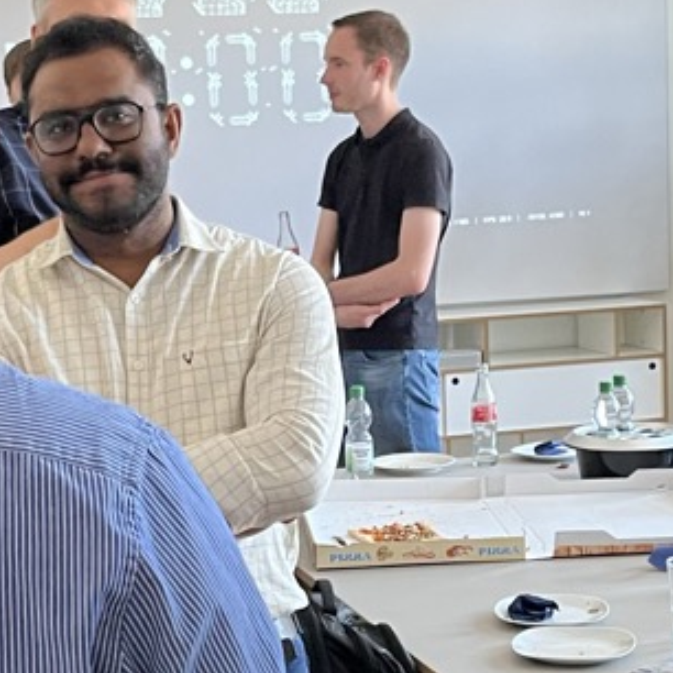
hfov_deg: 19.3
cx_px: 330
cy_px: 398
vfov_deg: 19.3
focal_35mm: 90
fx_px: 1980
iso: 320
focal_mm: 5.1
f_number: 1.6
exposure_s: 1/60
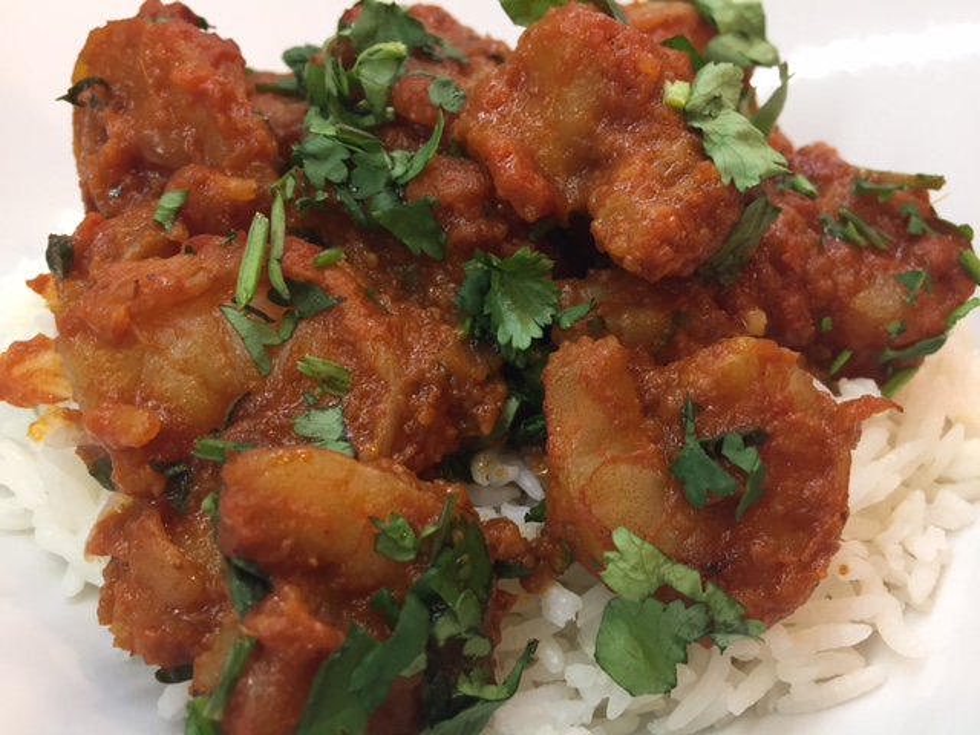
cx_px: 490
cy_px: 368
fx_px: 821
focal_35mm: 29
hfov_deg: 61.7
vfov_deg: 48.2
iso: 100
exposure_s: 1/30
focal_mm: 4.15
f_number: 2.2
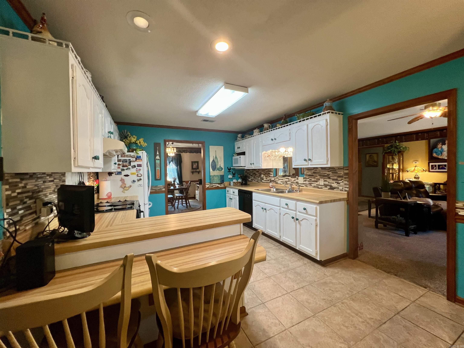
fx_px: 174
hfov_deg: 106.2
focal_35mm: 13
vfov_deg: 89.9
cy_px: 174
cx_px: 232
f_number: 1.8
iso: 160
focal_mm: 1.57
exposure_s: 1/60
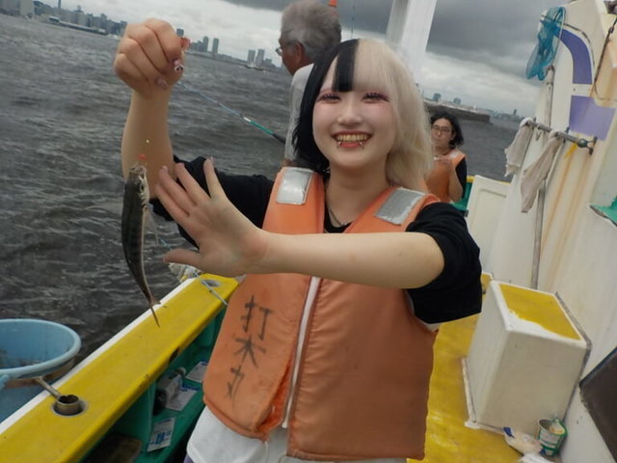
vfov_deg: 46.8
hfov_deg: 60.0
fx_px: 535
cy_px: 232
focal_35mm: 30
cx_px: 308
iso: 125
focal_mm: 4.1
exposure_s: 1/1600
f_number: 3.3
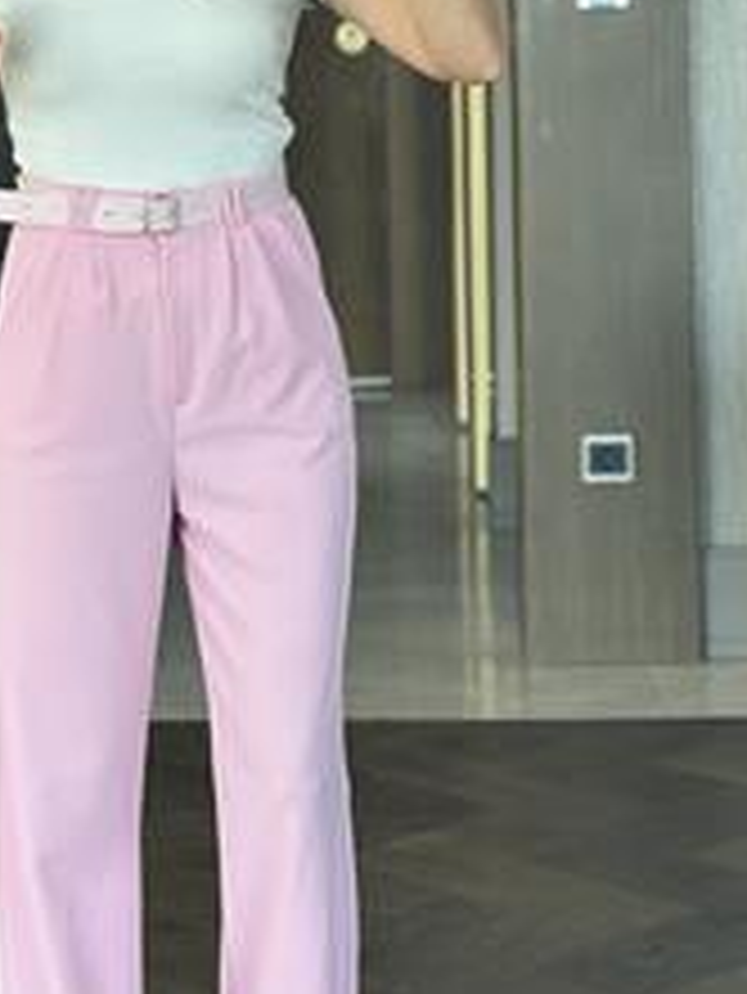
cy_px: 391
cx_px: 166
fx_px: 3162
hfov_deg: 13.4
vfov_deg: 17.9
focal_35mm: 110
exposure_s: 1/113
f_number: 1.78
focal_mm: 6.86
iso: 125
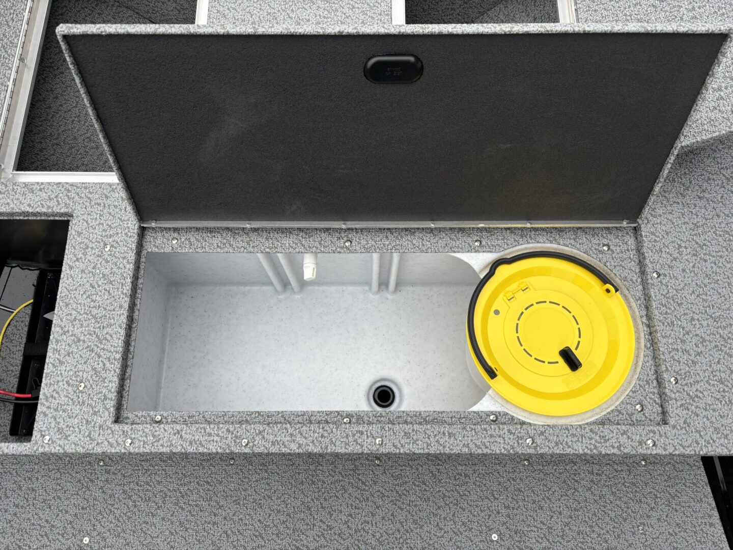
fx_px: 551
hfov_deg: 67.3
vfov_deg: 53.1
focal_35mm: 26
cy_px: 275
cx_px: 366
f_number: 1.6
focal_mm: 5.96
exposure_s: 1/437
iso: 50
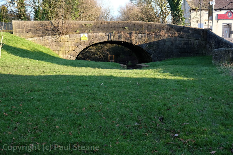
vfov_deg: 27.5
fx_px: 317
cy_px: 78
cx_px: 116
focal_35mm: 49
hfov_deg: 40.3
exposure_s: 1/160
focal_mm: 32.9
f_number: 5.6
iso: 400
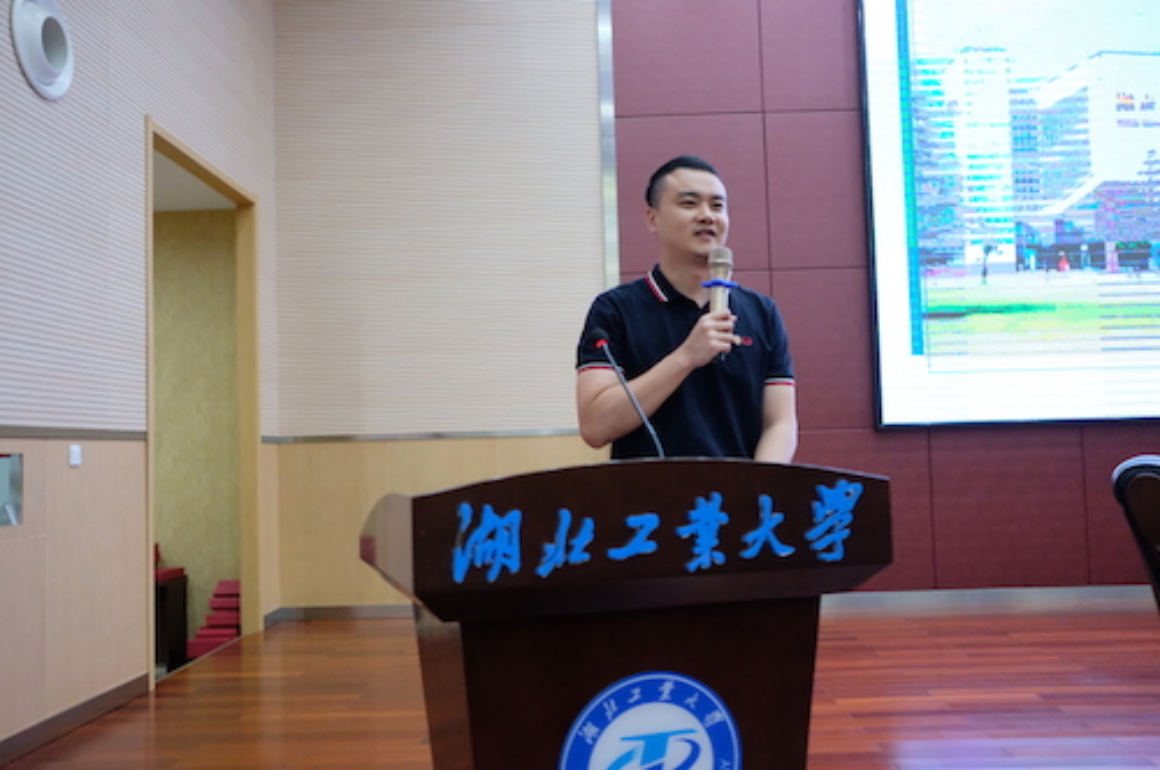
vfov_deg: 37.8
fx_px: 1126
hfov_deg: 54.5
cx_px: 580
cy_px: 385
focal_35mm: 35
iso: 5000
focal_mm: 23
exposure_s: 1/500
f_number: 2
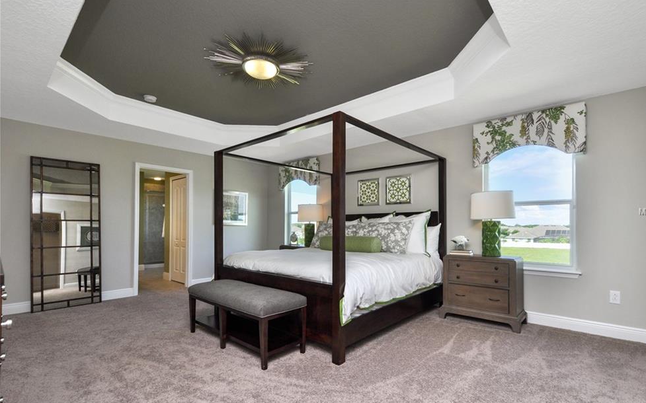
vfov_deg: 71.2
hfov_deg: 97.8
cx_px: 338
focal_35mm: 16
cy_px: 212
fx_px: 282
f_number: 8
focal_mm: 10
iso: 200
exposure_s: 1/40
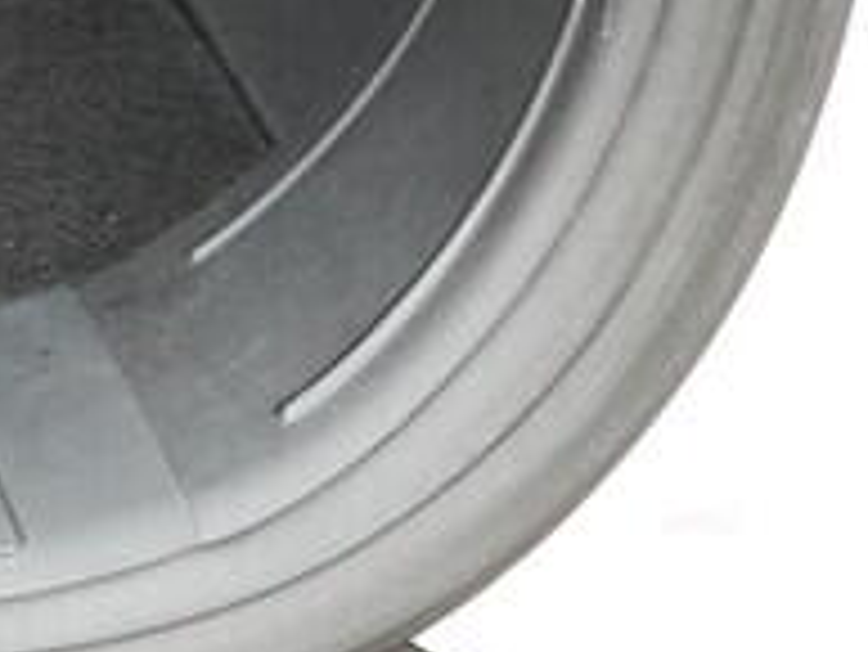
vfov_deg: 5.5
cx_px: -2037
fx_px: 6473
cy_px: -1126
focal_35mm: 258
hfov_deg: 6.7
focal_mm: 24
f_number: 5.6
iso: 2500
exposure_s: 1/50
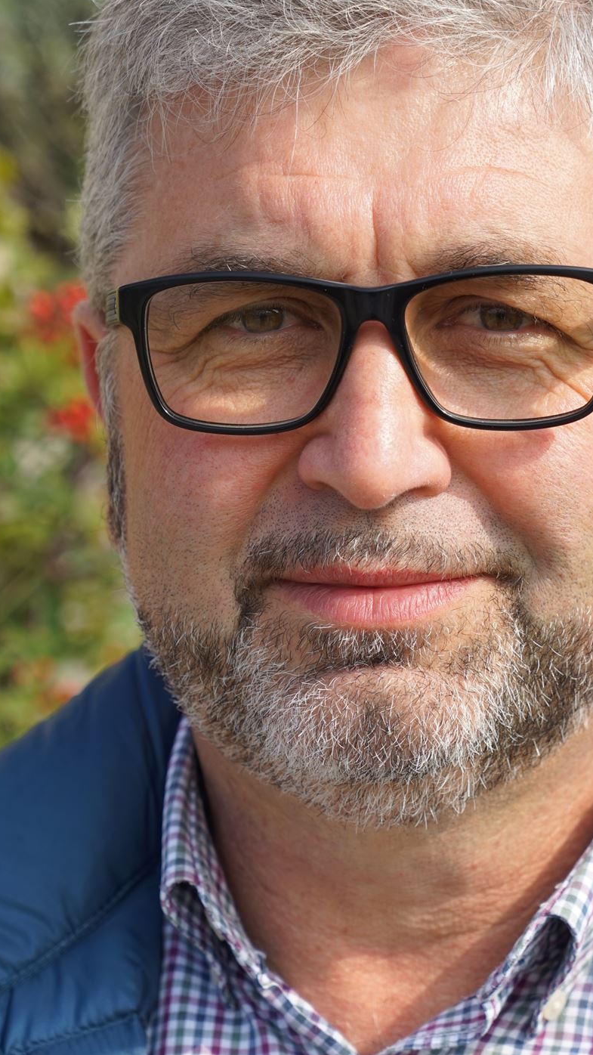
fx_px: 3243
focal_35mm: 116
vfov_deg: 18.5
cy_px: 549
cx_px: 308
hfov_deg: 10.4
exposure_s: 1/400
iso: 100
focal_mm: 70
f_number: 5
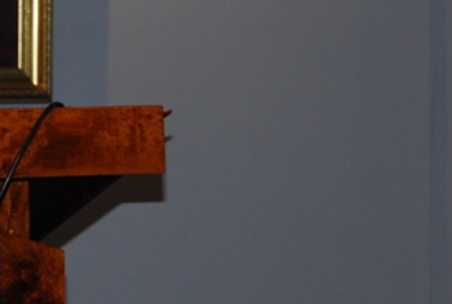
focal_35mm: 240
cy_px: -137
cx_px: 135
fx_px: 3026
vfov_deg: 5.7
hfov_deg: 8.5
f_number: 5.6
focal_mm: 55
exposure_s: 1/60
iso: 250
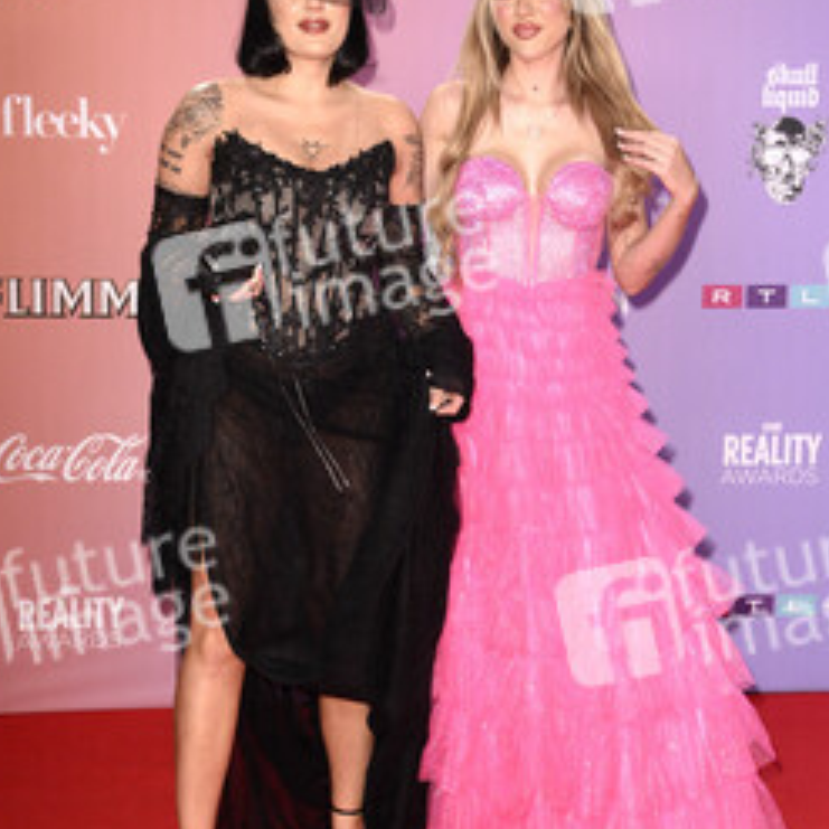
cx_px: 423
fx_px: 2086
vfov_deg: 22.5
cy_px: 440
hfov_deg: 22.5
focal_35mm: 77
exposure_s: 1/320
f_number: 5.6
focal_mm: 56
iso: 2500
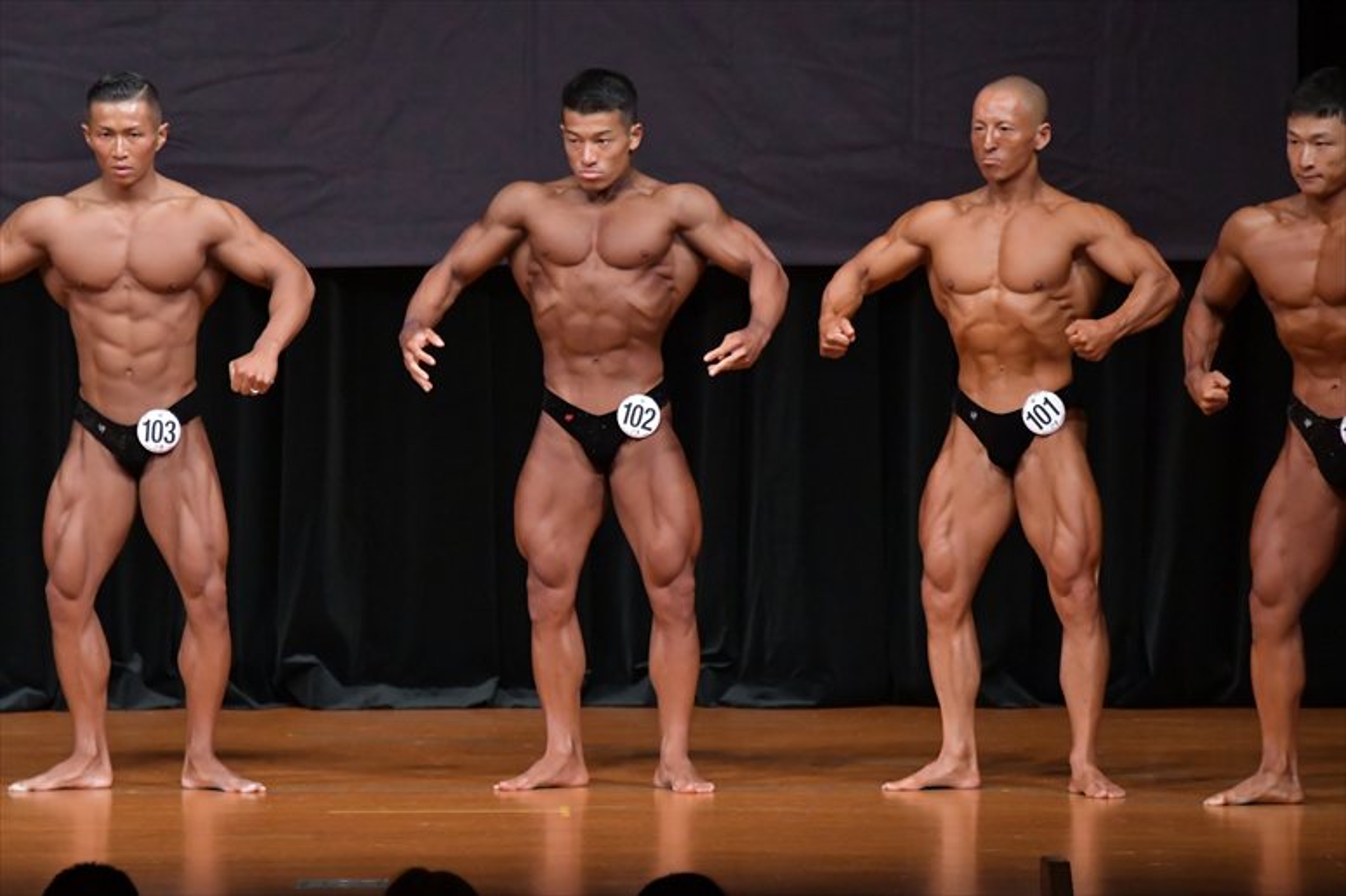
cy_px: 448
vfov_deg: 4.8
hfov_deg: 7.2
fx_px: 10651
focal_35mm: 285
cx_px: 673
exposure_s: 1/400
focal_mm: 190
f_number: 5.6
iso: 5000
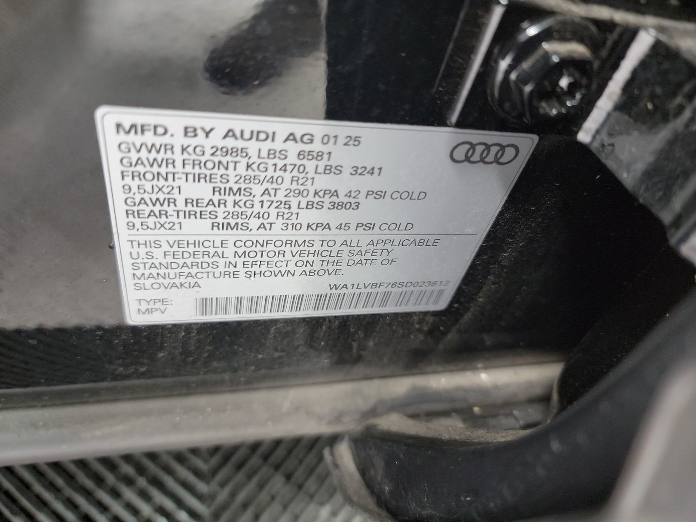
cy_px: 261
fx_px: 483
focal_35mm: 24
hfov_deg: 71.6
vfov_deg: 56.8
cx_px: 348
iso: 710
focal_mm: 6.7
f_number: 1.8
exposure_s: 1/59
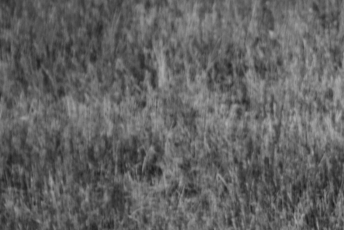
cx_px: 828
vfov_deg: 1.0
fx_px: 13795
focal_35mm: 1444
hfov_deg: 1.4
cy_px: 273
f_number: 6
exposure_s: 1/250
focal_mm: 185
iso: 100
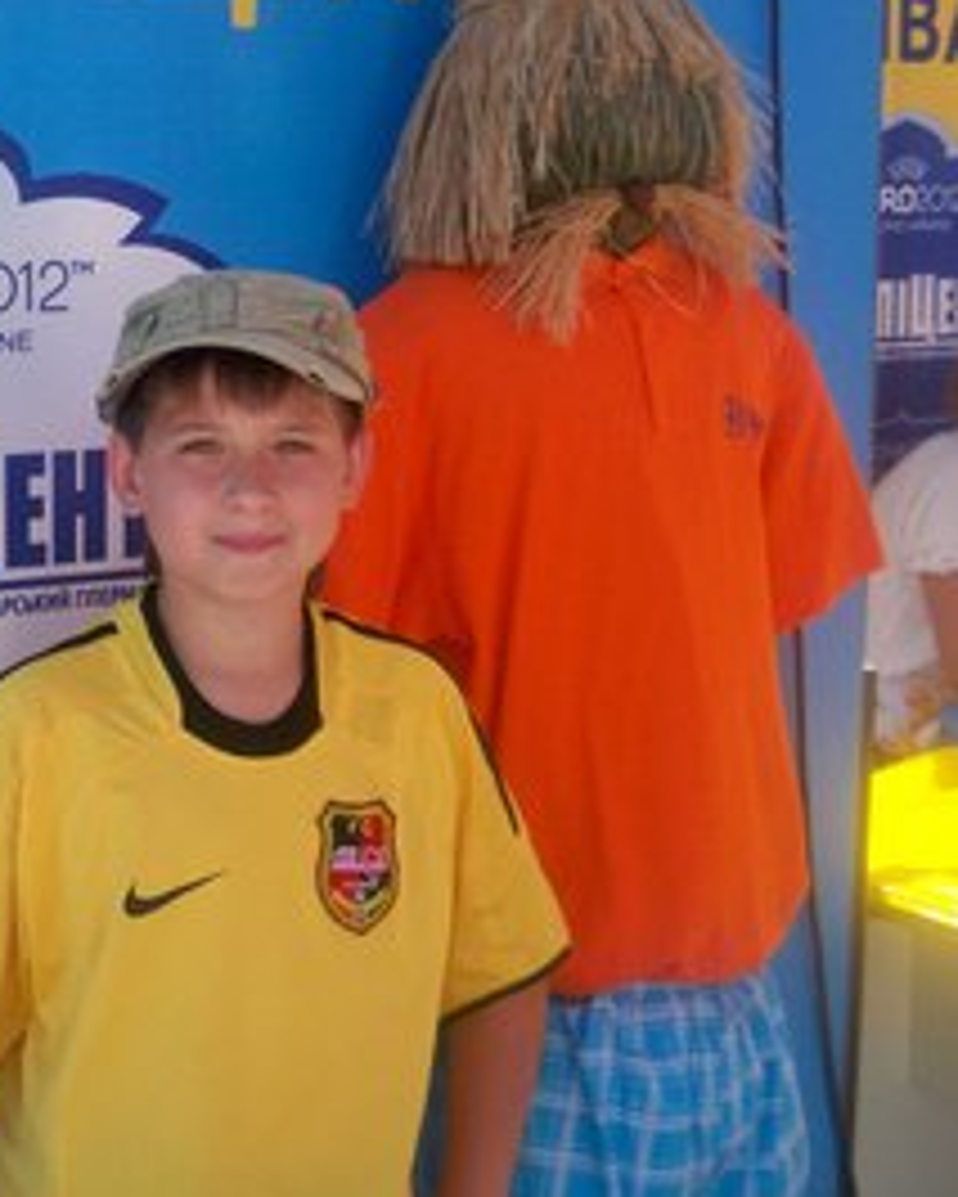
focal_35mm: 77
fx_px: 2727
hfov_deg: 19.8
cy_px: 400
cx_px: 225
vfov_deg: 24.6
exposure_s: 1/500
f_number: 3.1
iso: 64
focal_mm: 6.3
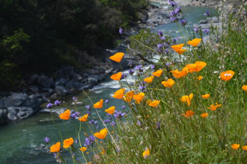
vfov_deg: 18.1
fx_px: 514
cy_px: 82
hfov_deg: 27.0
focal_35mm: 75
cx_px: 124
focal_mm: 50
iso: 100
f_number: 14
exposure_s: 1/50
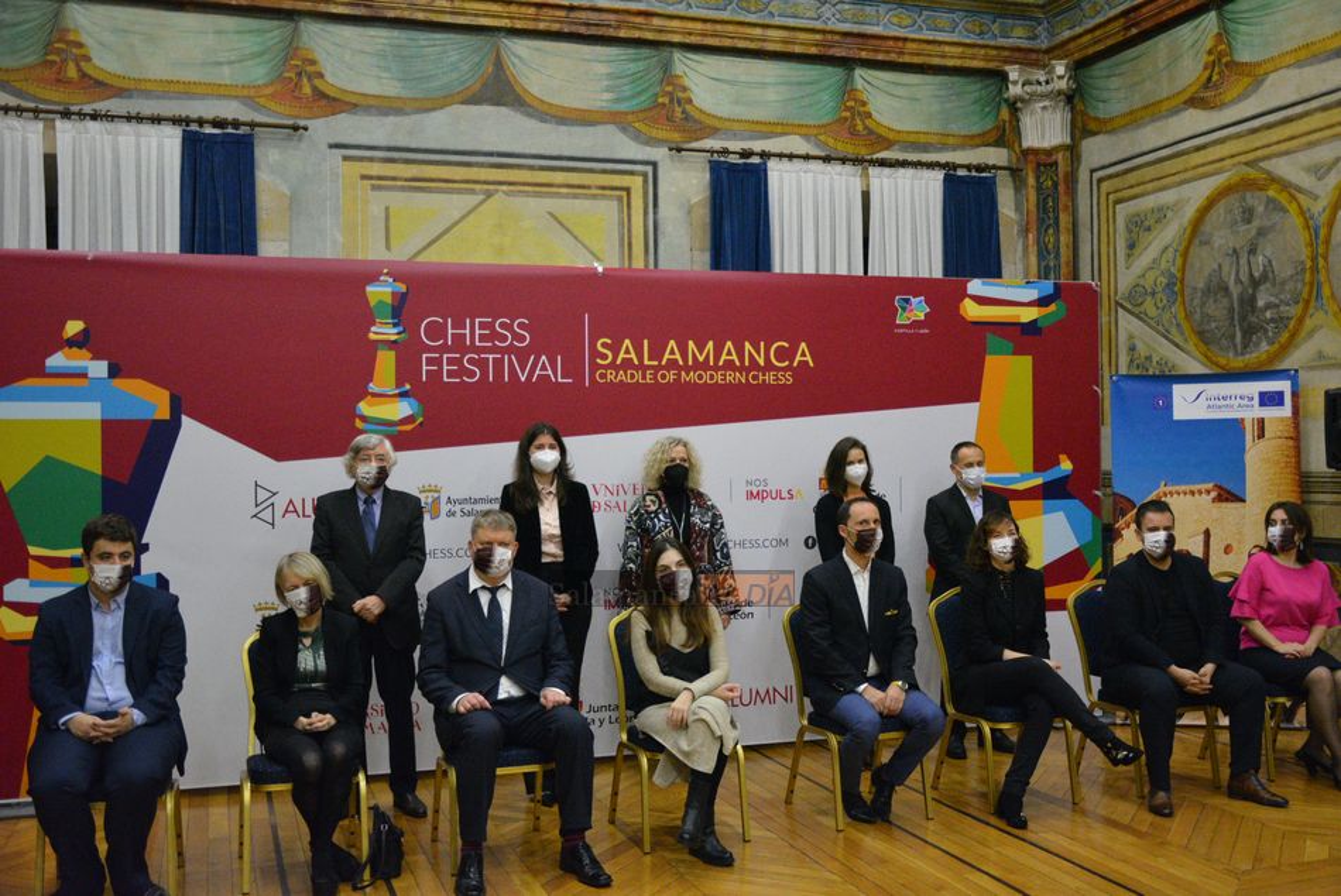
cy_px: 448
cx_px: 670
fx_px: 1342
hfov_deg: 53.1
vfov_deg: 36.9
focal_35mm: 36
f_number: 3.8
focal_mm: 24
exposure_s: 1/180
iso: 5600
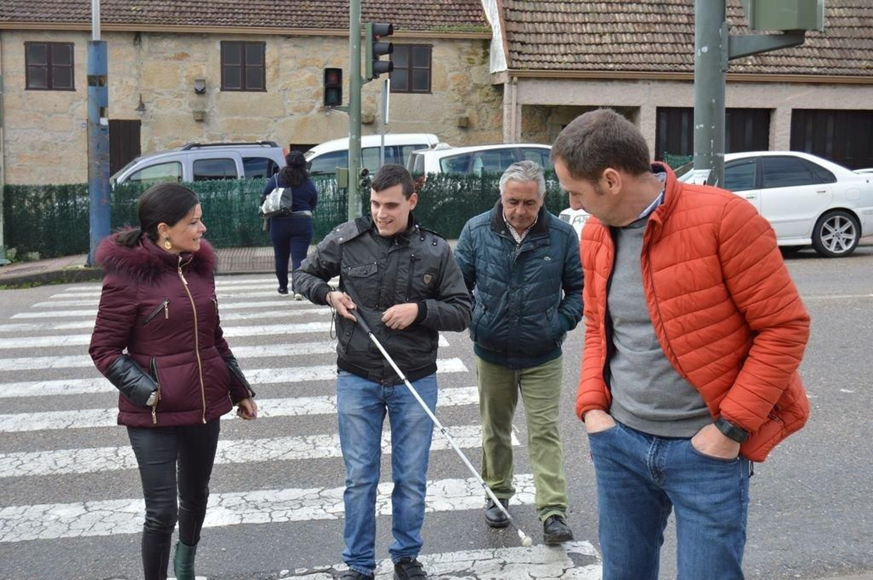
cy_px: 290
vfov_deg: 26.4
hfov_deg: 38.9
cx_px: 436
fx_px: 1235
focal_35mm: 51
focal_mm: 34
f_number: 6.3
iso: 100
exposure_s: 1/160
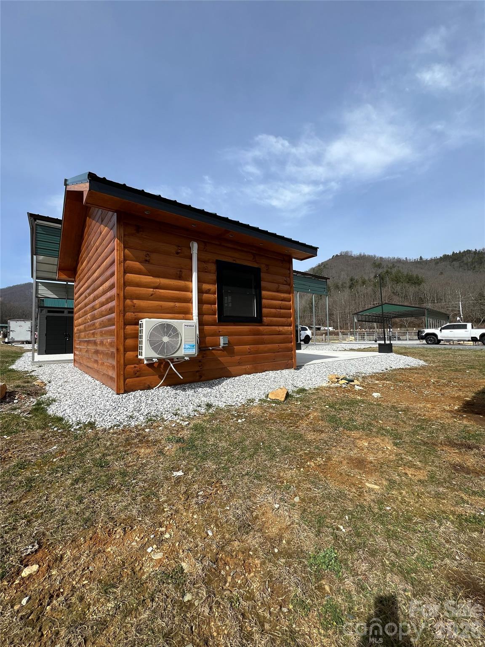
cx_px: 242
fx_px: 243
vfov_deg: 106.2
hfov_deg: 89.9
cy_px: 324
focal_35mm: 13
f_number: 1.8
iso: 32
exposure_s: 1/1531
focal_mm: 1.57
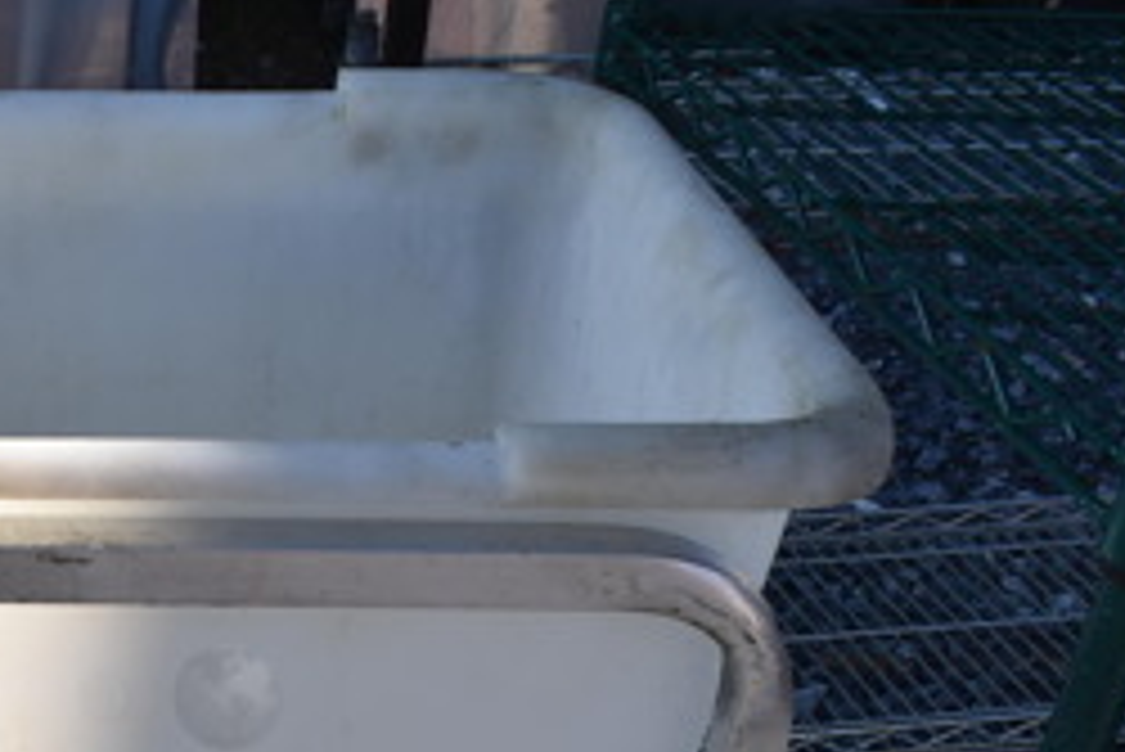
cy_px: 878
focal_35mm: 66
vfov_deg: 19.5
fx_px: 2064
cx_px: -36
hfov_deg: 28.4
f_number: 8
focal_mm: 18
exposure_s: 1/400
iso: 200
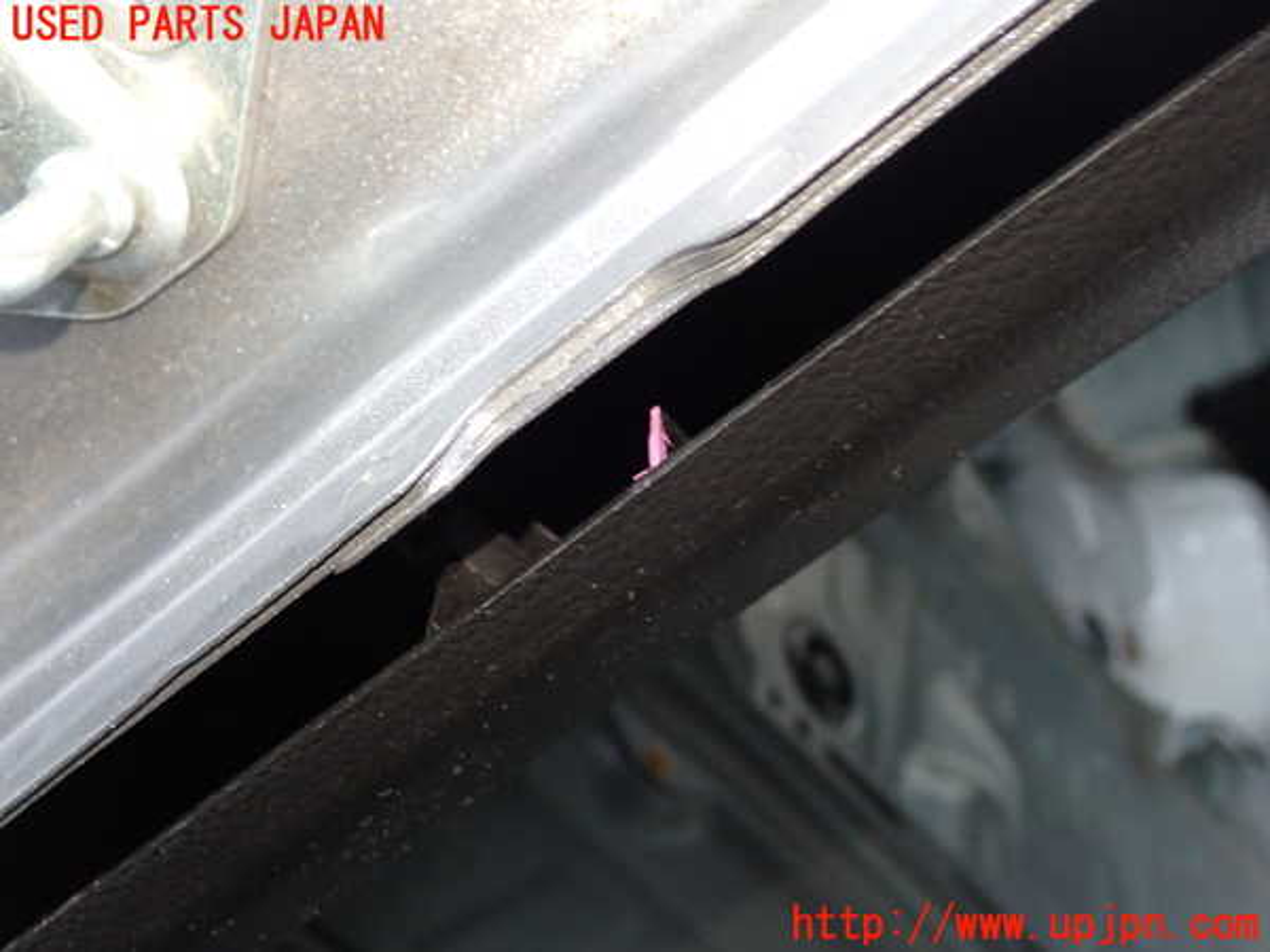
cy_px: 476
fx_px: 1614
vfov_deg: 32.9
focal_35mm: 44
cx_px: 635
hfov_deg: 42.9
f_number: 4
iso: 800
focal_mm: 7.84
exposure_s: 1/13
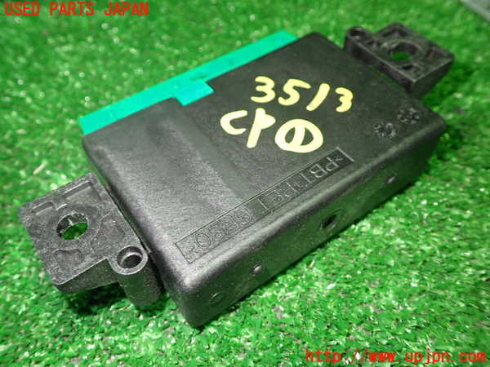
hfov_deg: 60.0
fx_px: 425
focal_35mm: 30
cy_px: 184
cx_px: 245
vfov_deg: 46.8
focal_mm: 5.4
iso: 400
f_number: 2.3
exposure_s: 1/30
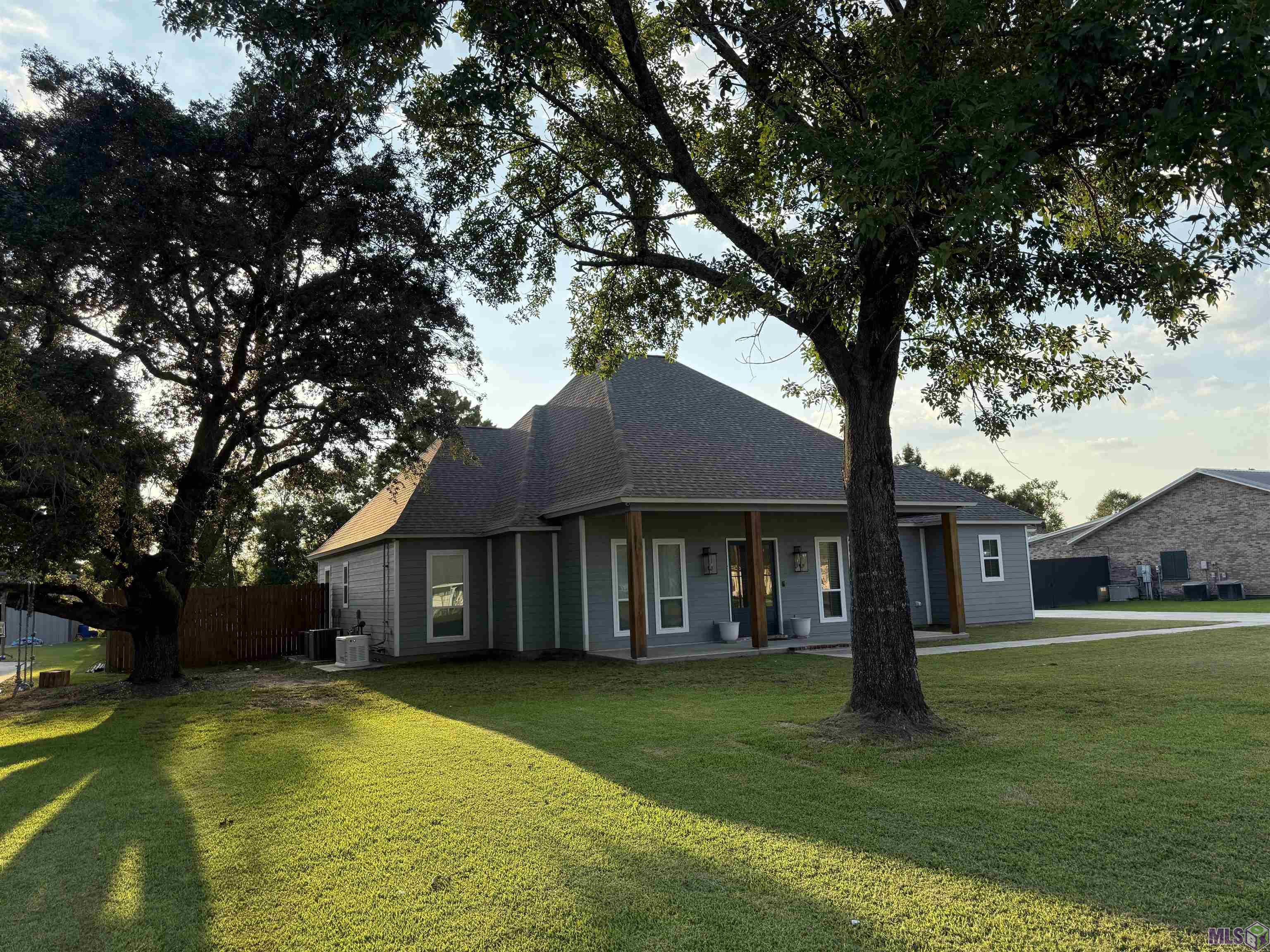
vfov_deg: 56.8
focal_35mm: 24
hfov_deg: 71.6
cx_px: 635
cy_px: 476
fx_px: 881
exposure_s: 1/2110
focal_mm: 6.76
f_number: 1.78
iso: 100
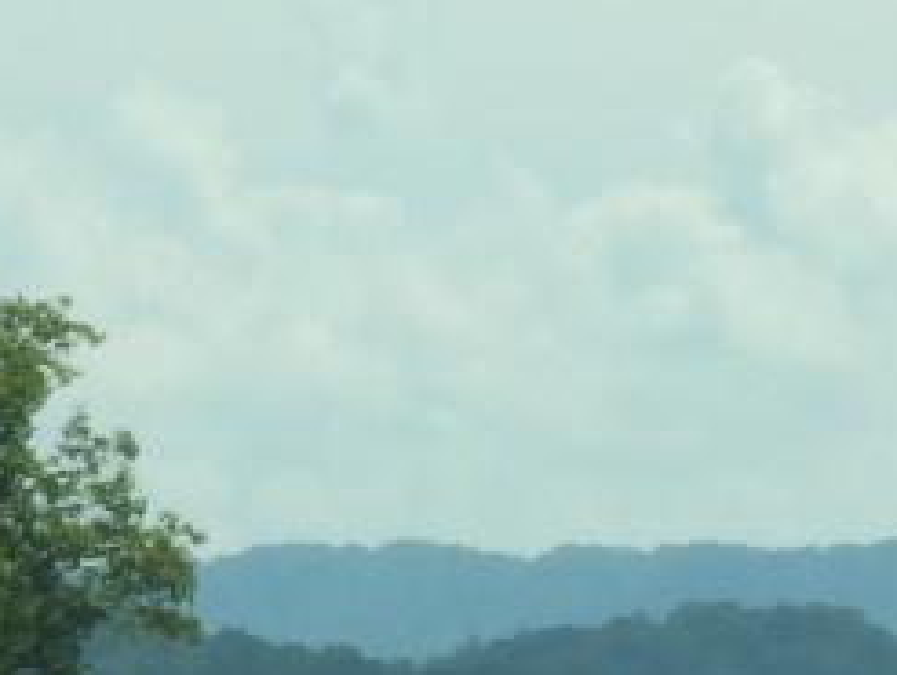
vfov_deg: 1.9
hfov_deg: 2.5
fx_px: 20491
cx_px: 1739
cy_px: 533
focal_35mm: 790
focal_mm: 24.2
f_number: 5
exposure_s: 1/500
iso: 100
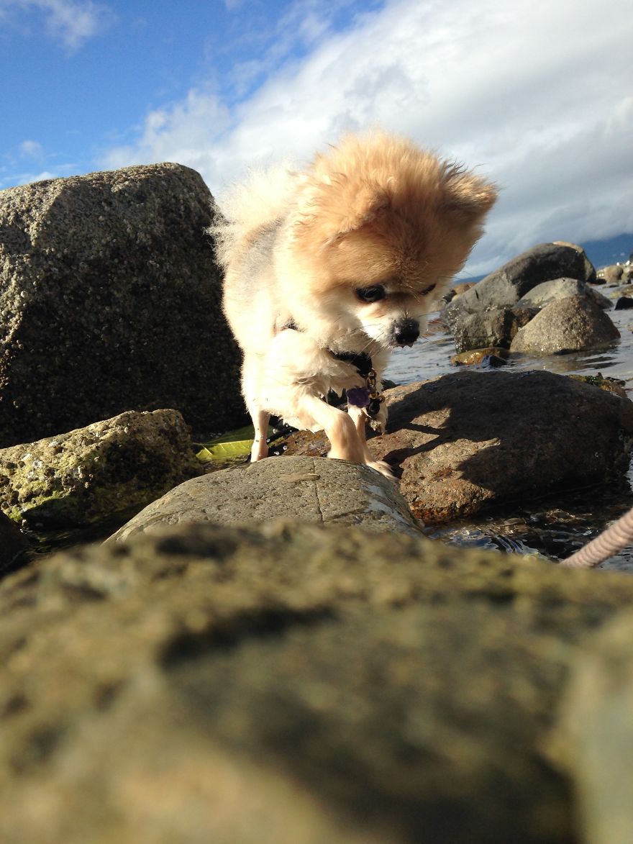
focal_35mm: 33
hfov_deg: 43.0
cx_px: 316
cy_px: 422
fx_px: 804
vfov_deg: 55.3
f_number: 2.4
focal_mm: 4.12
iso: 50
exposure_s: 1/834
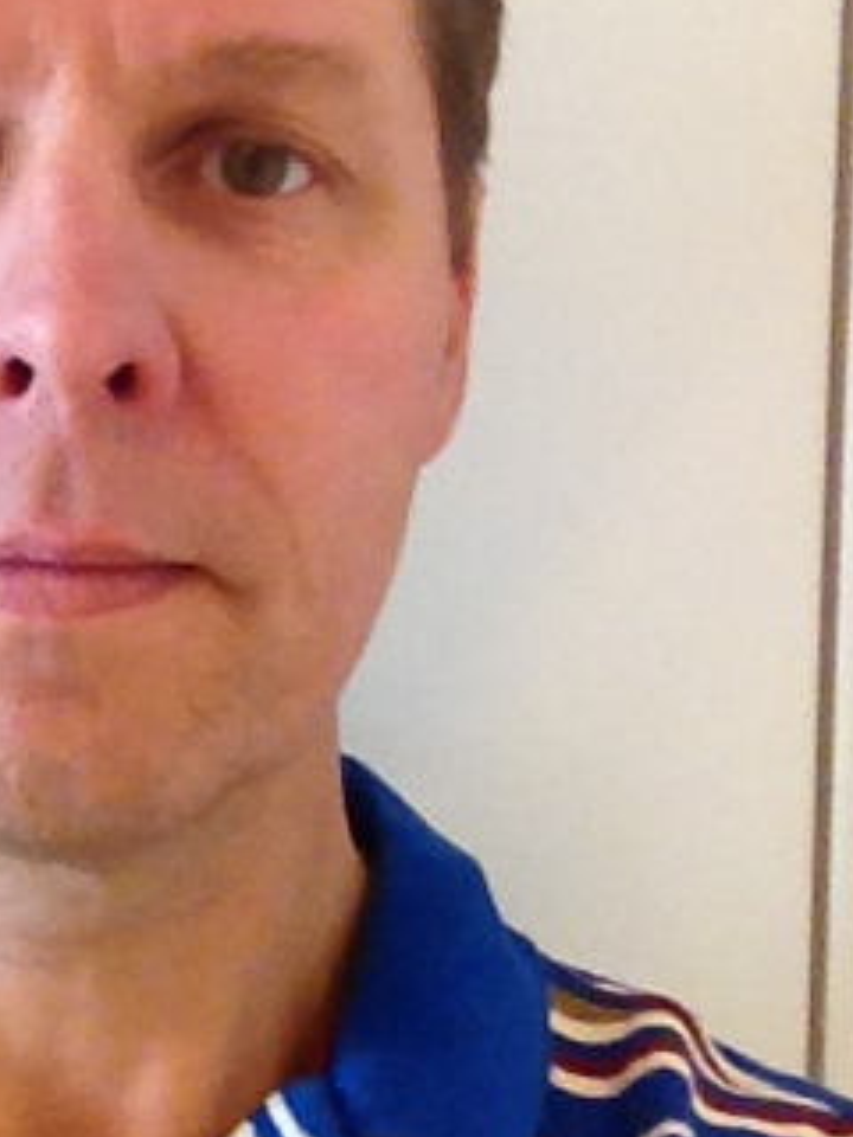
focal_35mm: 70
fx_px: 2300
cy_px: 405
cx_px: 85
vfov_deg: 27.6
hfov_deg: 20.6
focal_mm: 1.85
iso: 160
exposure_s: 1/30
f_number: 2.4
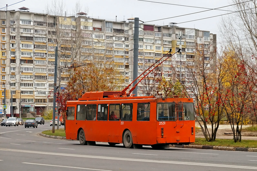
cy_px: 86
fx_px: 642
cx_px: 128
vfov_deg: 15.2
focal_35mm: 90
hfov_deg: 22.6
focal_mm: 60
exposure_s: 1/400
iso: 800
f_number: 5.6
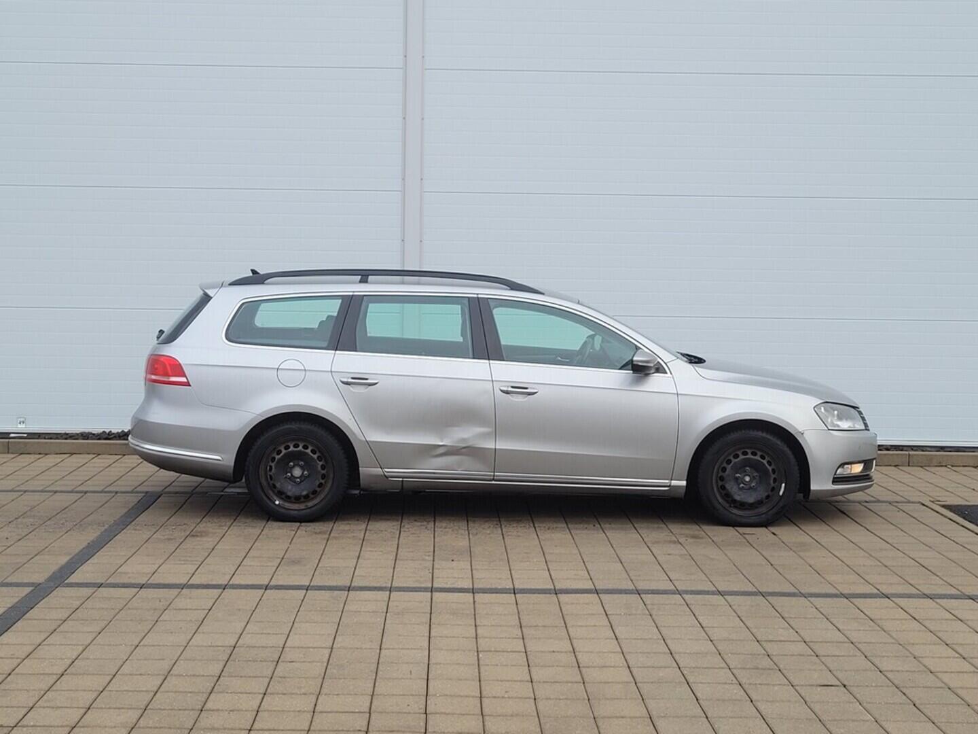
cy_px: 367
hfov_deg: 67.3
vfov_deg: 53.1
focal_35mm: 26
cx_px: 489
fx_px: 735
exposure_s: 1/240
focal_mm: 5.4
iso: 40
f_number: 1.8
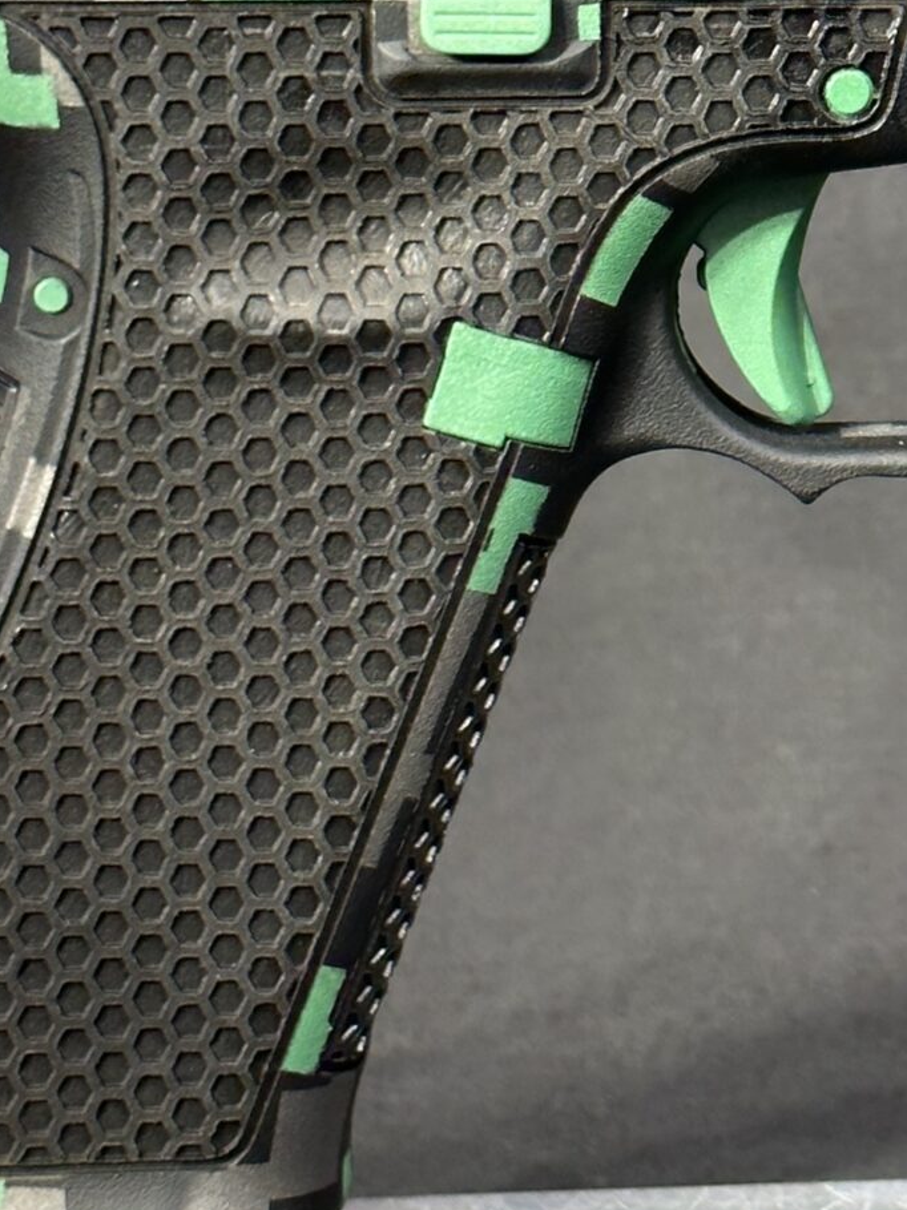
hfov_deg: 10.9
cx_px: 888
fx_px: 4719
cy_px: 185
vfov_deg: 14.5
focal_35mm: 135
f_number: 1.78
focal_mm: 6.86
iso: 80
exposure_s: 1/60
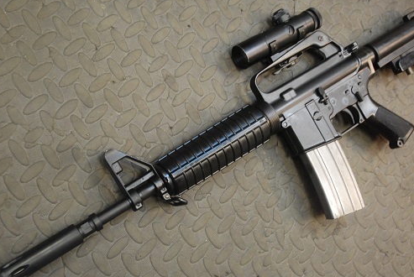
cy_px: 143
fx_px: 525
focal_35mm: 46
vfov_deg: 29.6
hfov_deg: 43.0
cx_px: 214
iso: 1000
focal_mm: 25
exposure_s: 1/30
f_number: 3.8
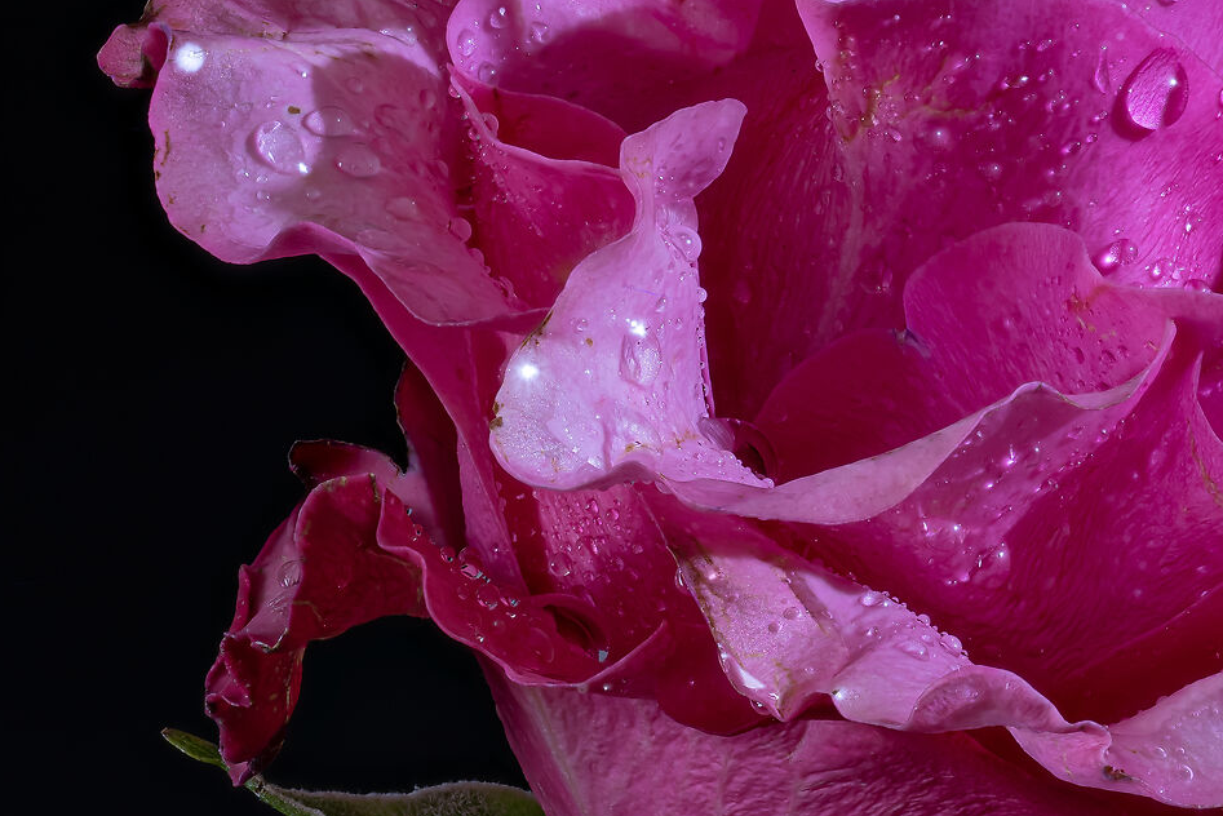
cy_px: 442
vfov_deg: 5.2
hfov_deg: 7.7
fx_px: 9039
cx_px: 1254
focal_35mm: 266
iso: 100
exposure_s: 1/4
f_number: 14
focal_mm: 105
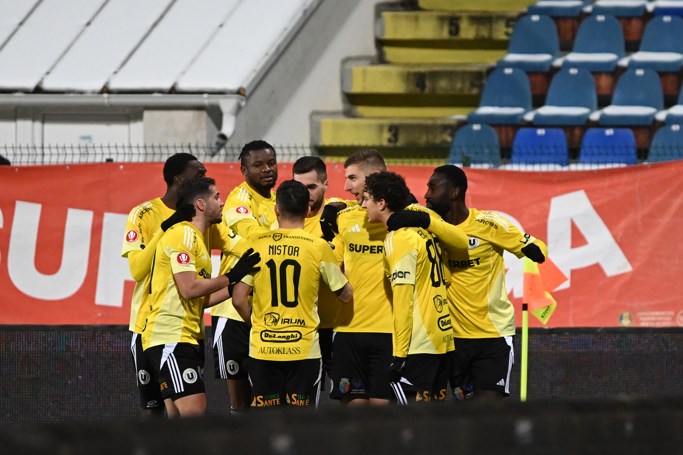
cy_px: 228
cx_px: 342
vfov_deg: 6.9
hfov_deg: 10.3
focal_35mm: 200
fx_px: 3794
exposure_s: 1/1250
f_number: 2.8
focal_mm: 200
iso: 4000
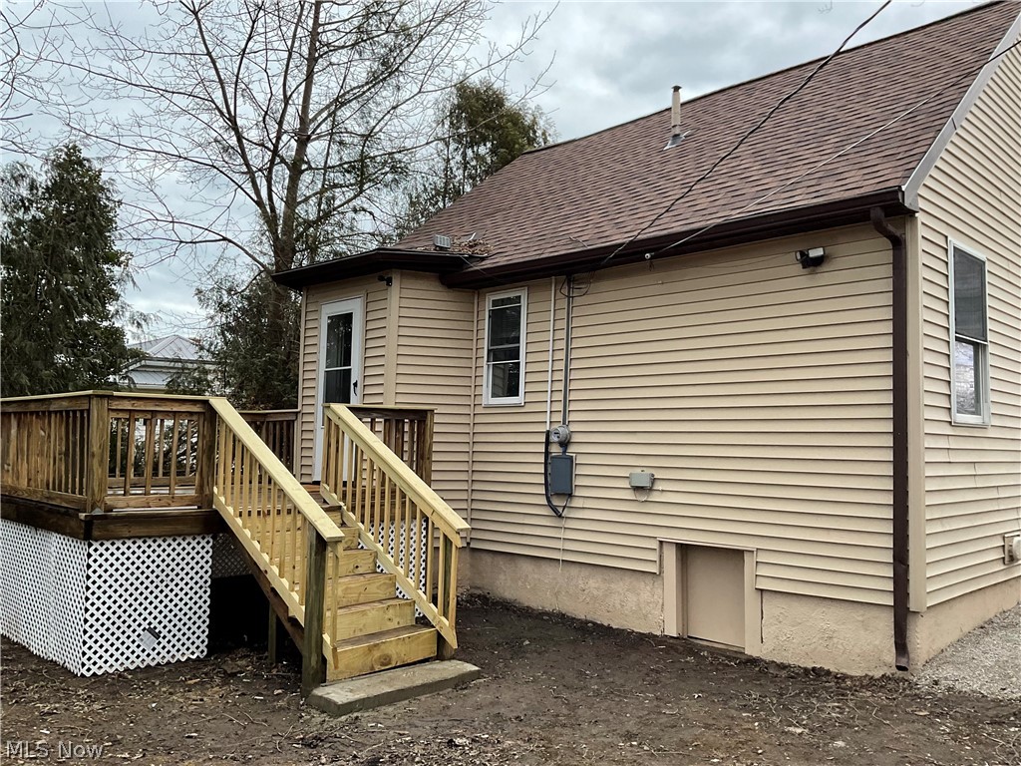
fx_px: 855
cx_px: 510
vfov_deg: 48.2
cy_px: 383
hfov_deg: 61.7
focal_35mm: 29
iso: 16
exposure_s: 1/391
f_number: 1.8
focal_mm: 3
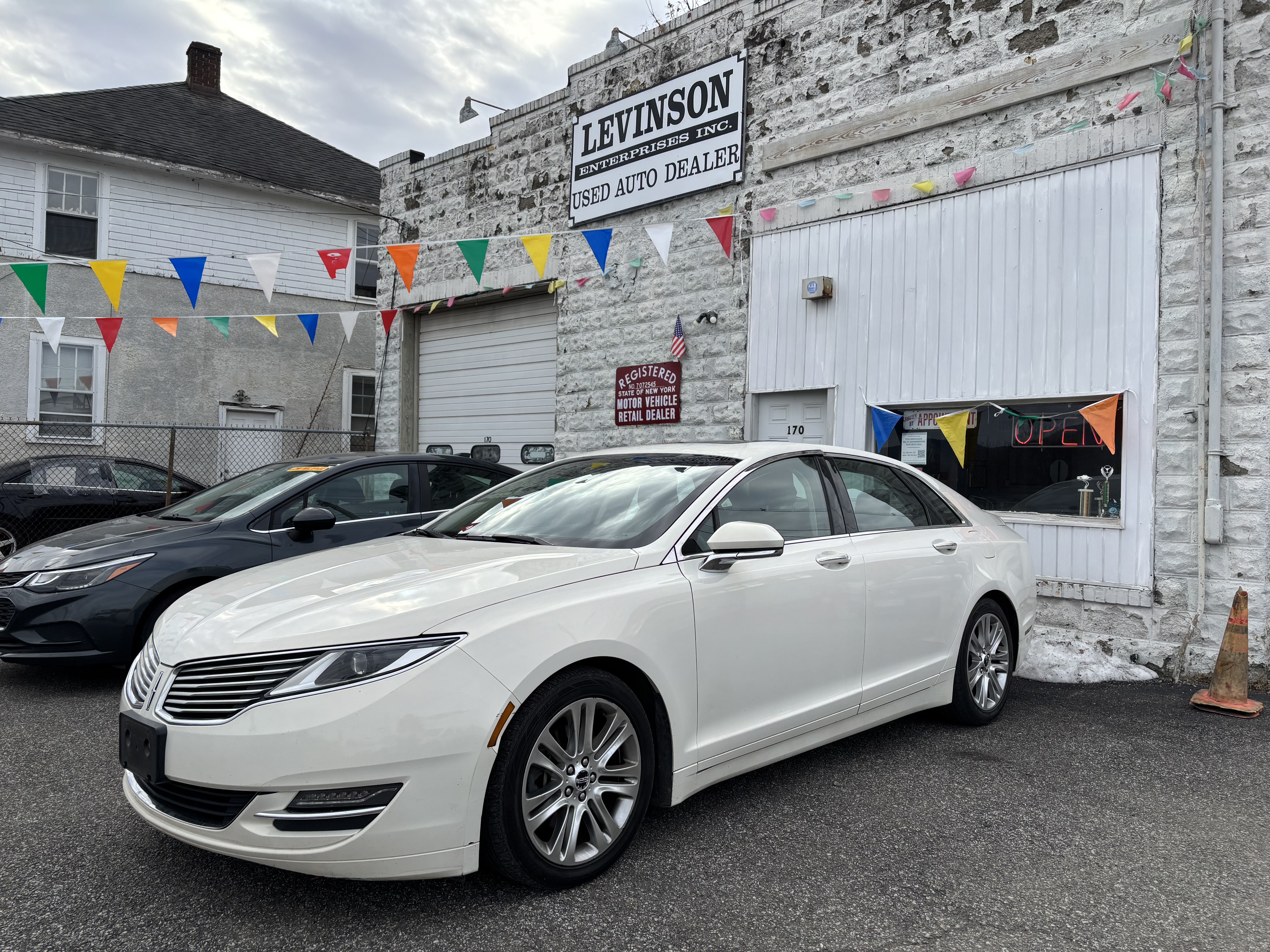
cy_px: 476
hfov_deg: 67.3
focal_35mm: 26
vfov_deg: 53.1
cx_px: 635
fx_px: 954
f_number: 1.6
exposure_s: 1/1845
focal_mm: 5.96
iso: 50
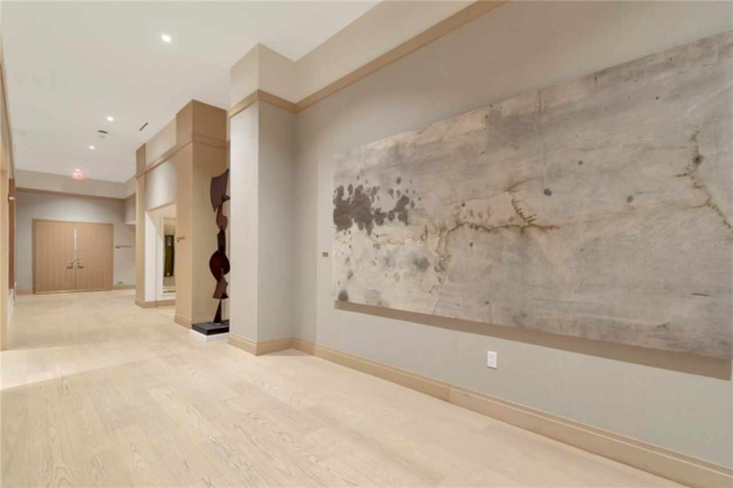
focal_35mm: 15
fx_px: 305
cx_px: 366
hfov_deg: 100.4
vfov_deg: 77.3
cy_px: 244
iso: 400
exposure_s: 1/6
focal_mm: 10
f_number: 5.6
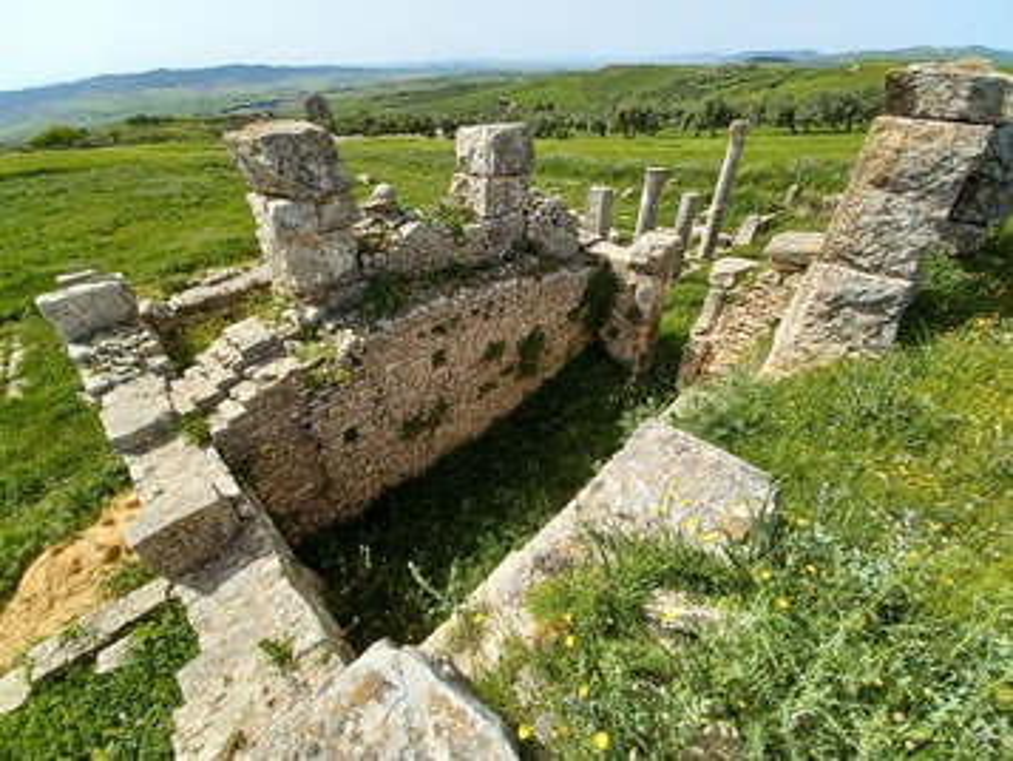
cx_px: 506
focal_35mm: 13
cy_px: 380
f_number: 2.2
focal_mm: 1.42
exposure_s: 1/1066
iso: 40
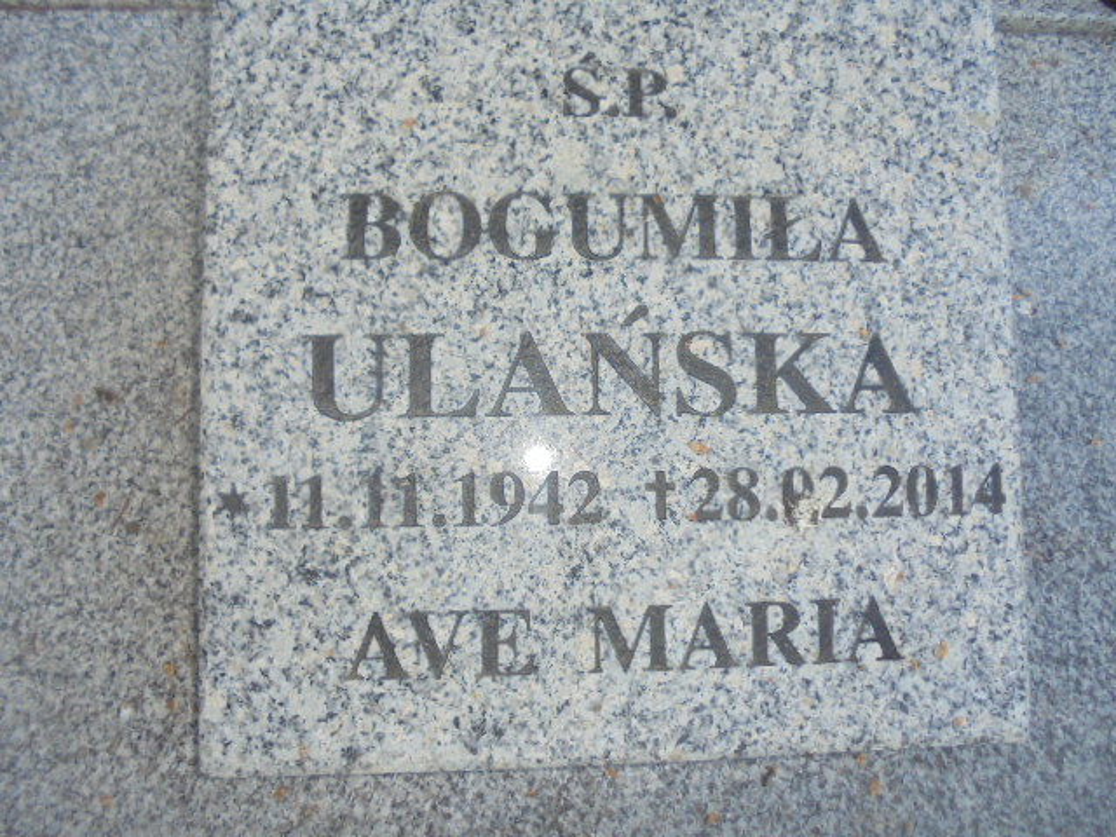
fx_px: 838
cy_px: 418
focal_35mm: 26
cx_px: 558
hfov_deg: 67.3
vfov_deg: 53.1
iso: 100
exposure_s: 1/160
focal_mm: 4.6
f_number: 3.5
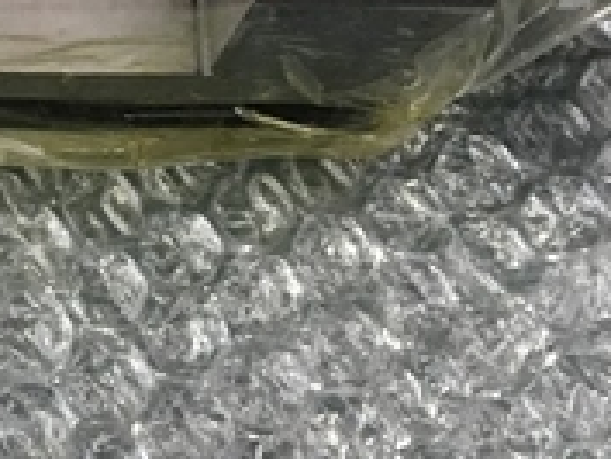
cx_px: -128
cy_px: -93
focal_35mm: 105
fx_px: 1855
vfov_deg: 13.7
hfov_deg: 17.8
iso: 100
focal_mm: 4.15
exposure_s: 1/30
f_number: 2.2
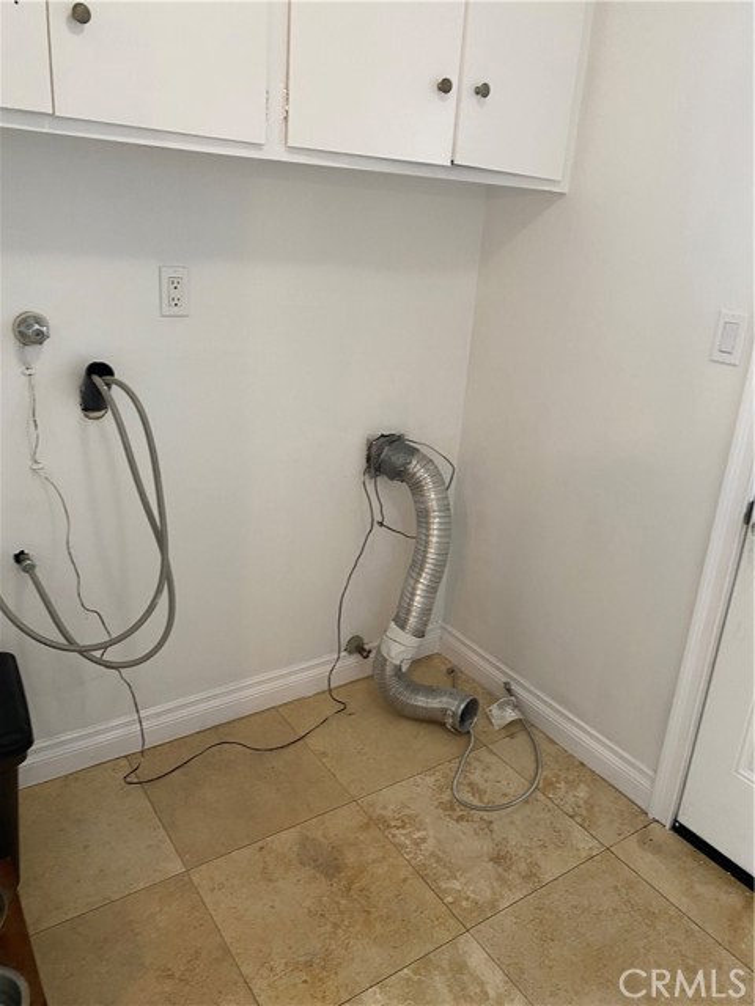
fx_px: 756
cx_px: 378
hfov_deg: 53.1
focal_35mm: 26
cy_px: 503
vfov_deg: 67.3
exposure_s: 1/60
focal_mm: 4.25
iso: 125
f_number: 1.8
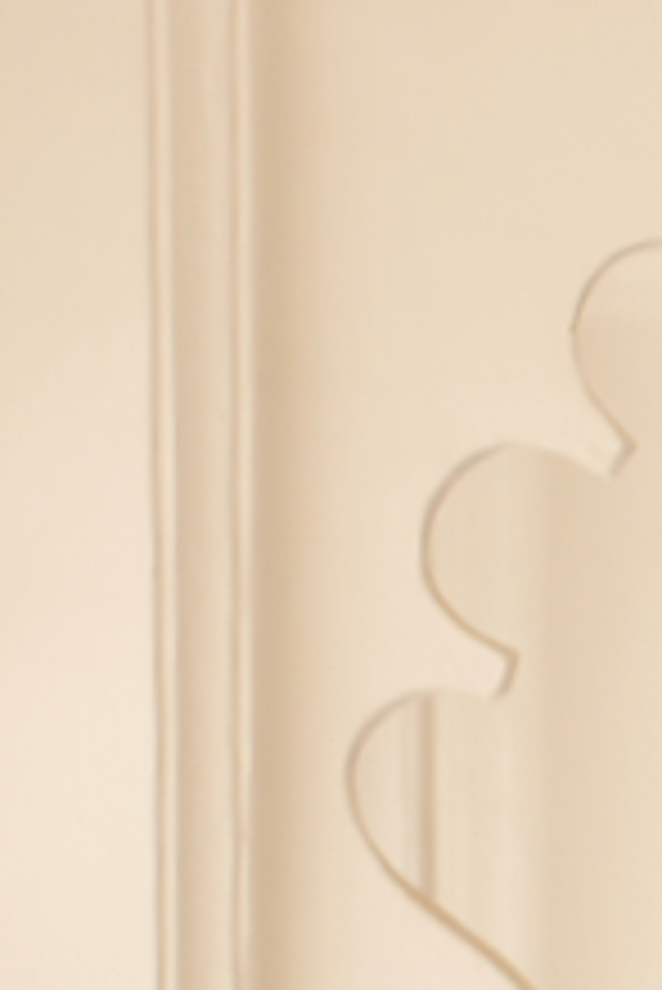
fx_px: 17707
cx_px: 1560
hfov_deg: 2.1
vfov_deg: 3.1
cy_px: 3017
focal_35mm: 643
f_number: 2.8
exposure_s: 1/400
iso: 50
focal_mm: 70
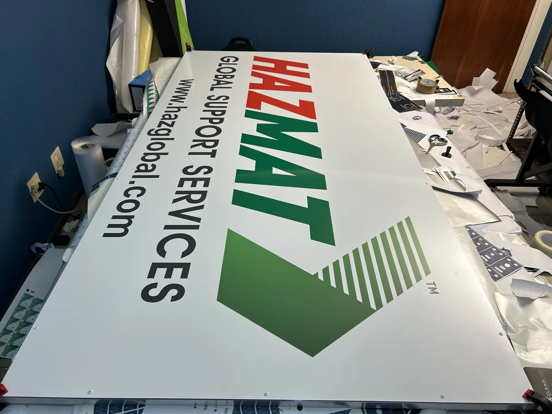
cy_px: 207
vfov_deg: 53.1
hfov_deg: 67.3
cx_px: 276
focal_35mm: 26
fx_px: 415
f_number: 1.5
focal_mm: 5.7
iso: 50
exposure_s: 1/100
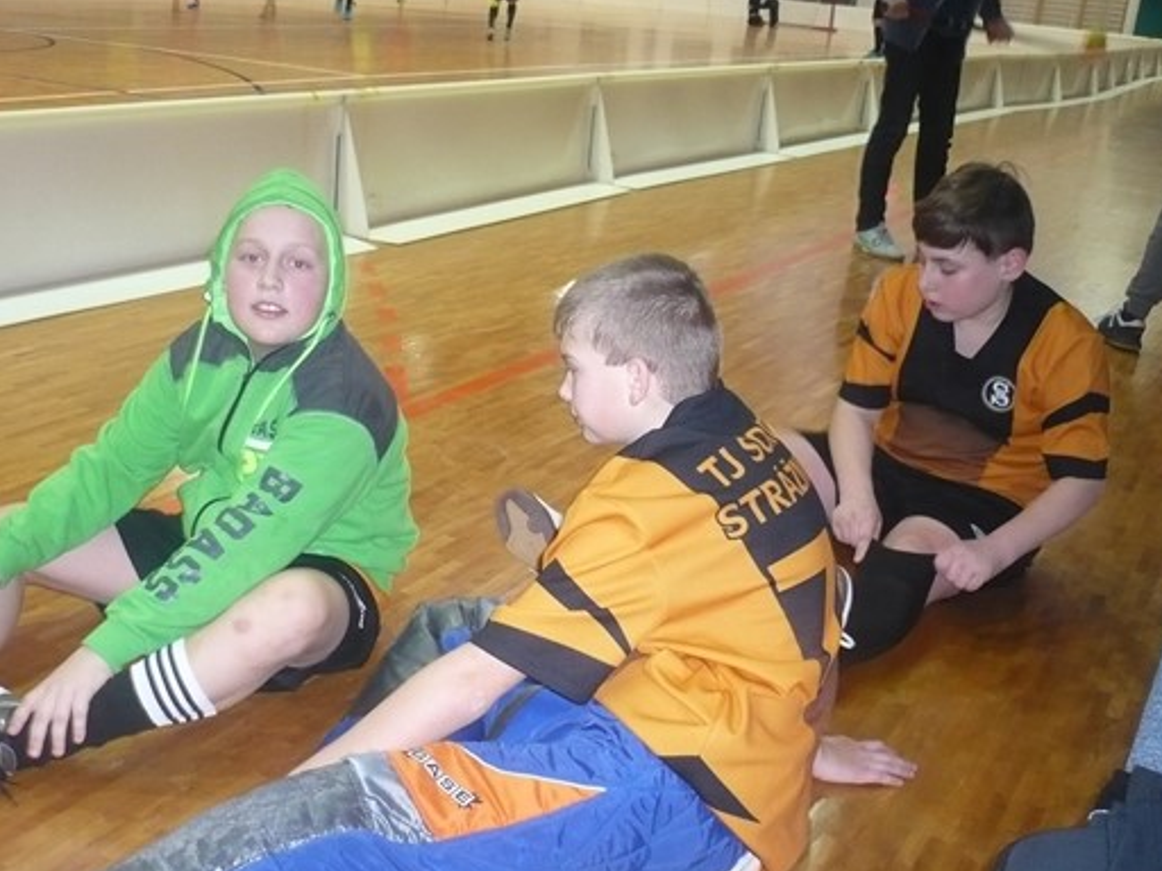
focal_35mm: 41
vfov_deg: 35.1
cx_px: 570
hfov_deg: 45.8
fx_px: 1376
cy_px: 411
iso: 400
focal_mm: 5.8
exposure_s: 1/30
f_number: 2.8
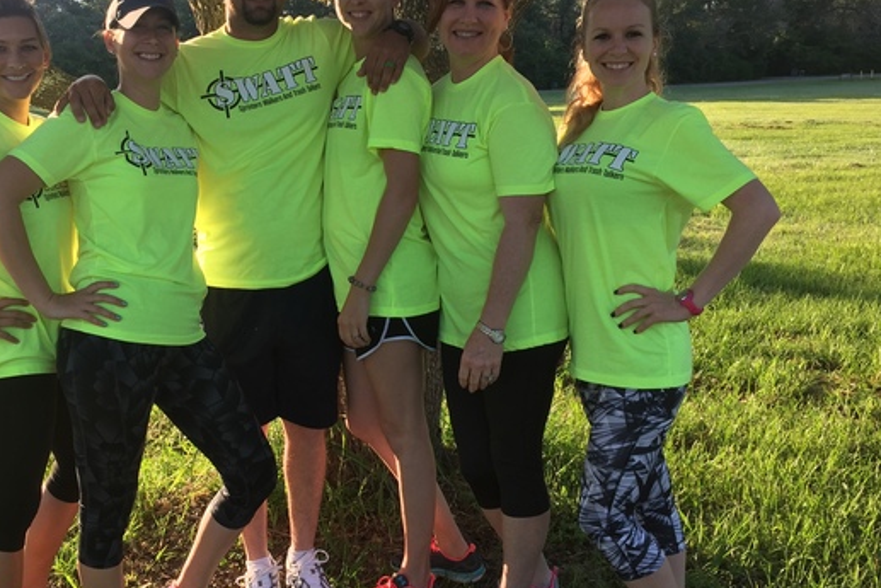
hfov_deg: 46.0
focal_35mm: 42
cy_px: 268
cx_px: 339
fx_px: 1028
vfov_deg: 31.9
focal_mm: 4.15
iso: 32
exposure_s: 1/425
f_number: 2.2
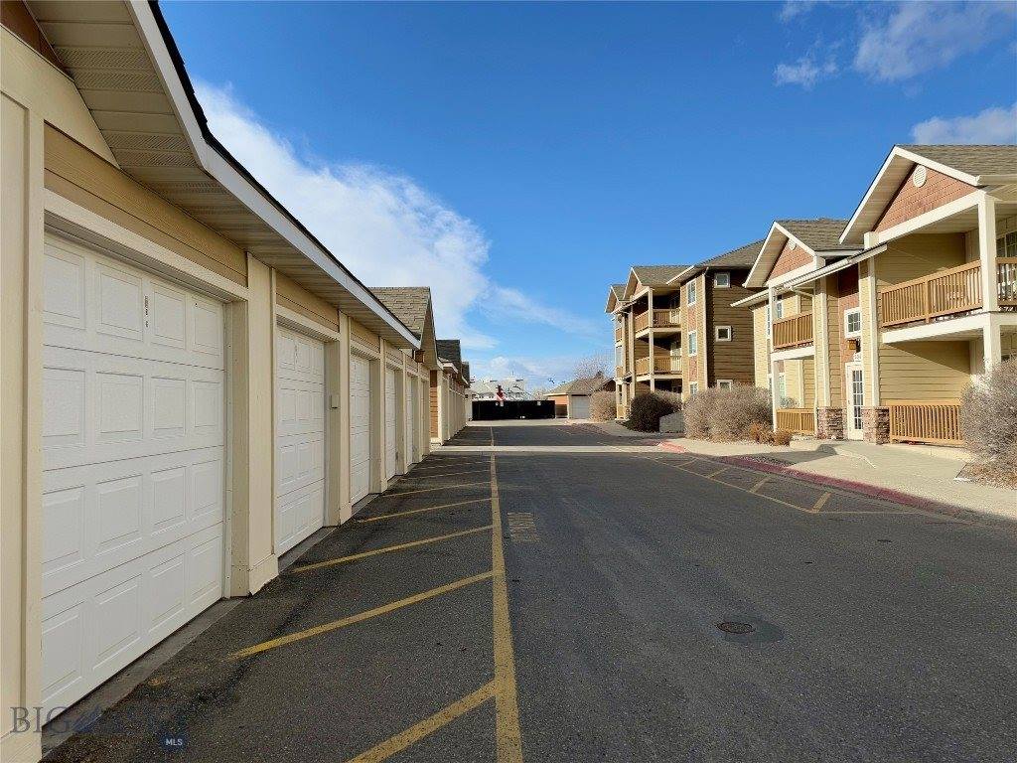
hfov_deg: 71.6
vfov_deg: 56.8
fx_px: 705
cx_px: 508
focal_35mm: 24
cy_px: 382
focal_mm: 6.76
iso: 80
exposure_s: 1/4167
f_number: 1.78
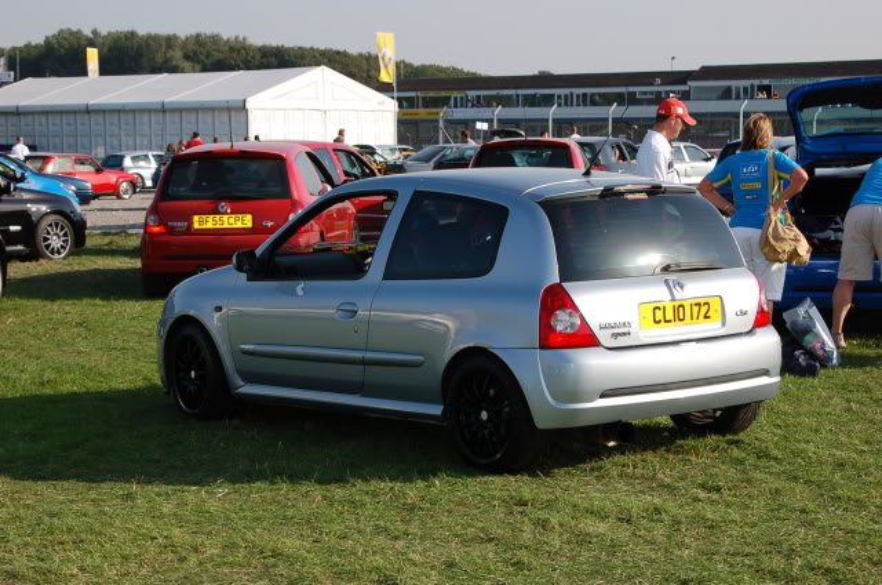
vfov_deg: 16.5
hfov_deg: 24.7
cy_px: 292
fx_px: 2017
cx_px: 441
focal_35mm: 82
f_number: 5.6
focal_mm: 55
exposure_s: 1/500
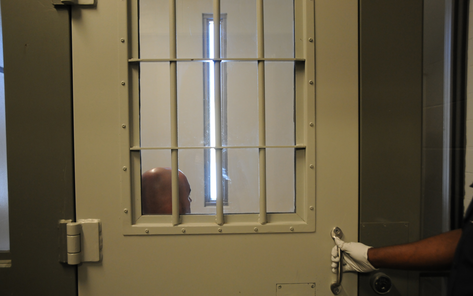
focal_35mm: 34
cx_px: 235
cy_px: 155
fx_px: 438
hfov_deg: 56.7
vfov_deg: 37.3
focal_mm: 22
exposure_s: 1/40
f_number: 4.5
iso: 800
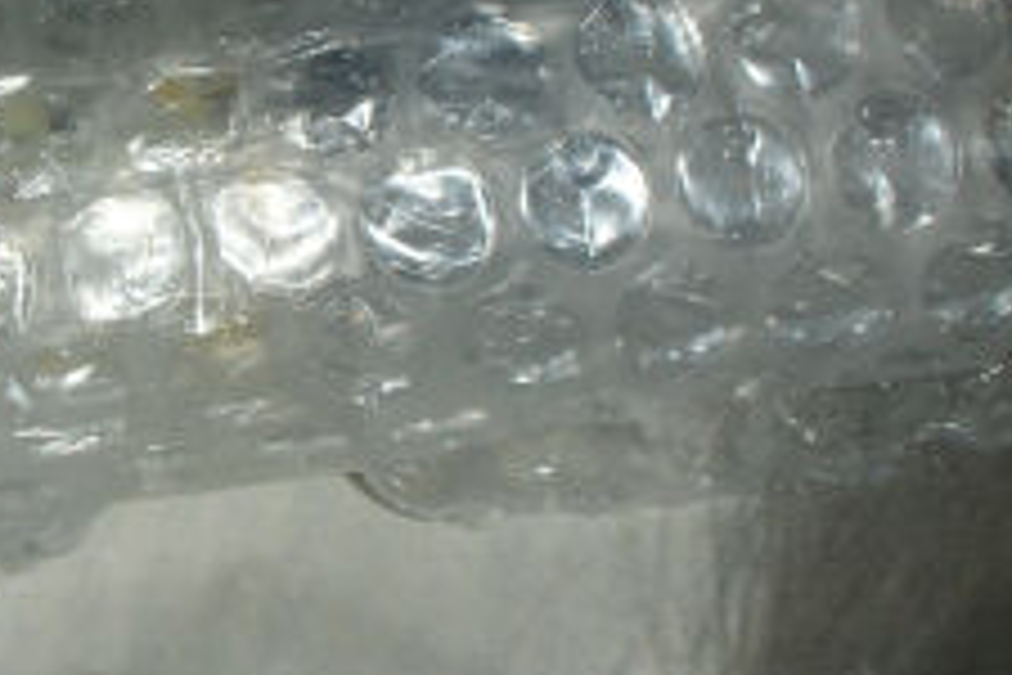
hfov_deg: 14.5
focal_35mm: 141
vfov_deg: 9.7
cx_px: 265
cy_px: 218
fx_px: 3963
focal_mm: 10.1
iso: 50
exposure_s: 1/120
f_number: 4
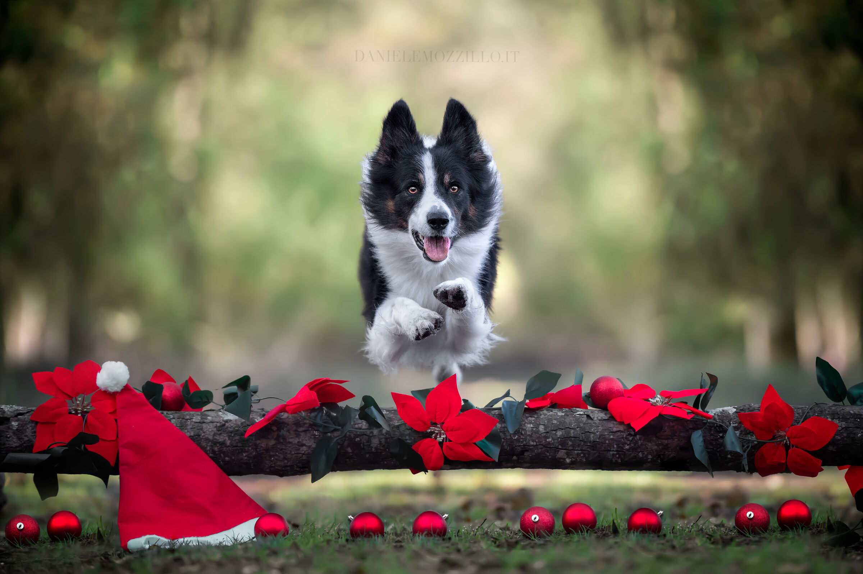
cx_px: 432
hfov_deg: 10.3
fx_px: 4791
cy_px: 287
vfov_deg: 6.9
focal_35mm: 200
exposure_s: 1/2000
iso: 1600
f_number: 2.8
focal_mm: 200
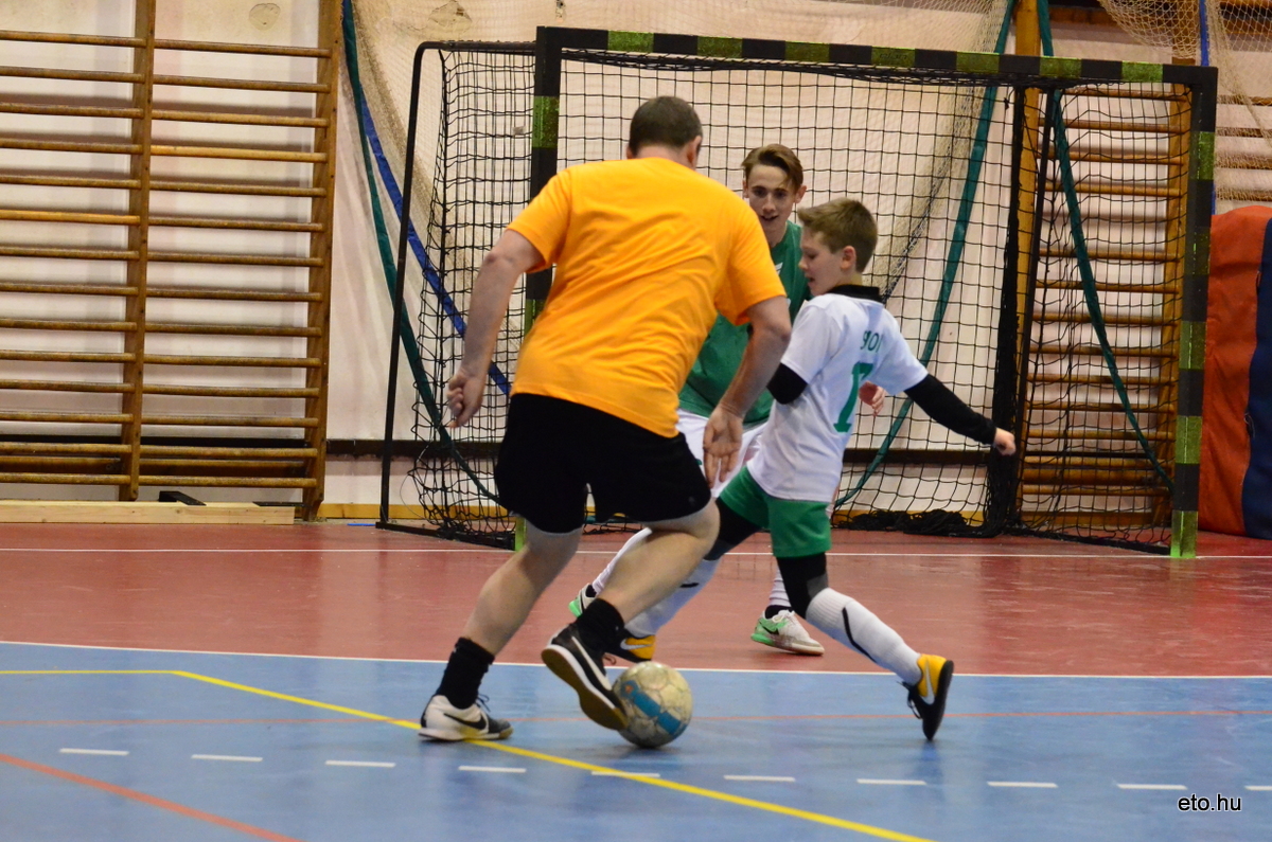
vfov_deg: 9.6
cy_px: 421
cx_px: 636
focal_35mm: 142
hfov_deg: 14.4
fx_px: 5025
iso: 6400
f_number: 5
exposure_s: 1/640
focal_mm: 95
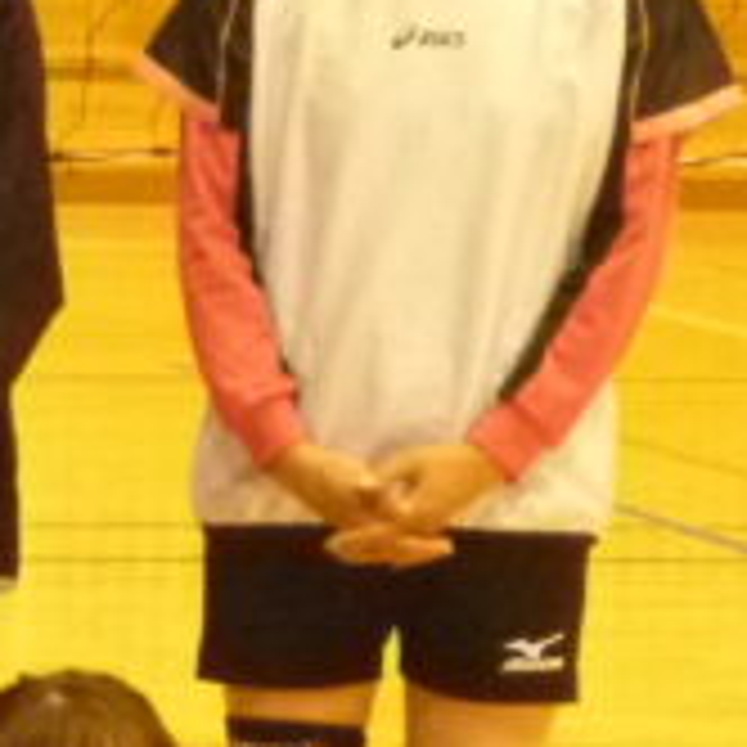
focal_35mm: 272
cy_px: 626
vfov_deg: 6.4
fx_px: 6641
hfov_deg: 6.1
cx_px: -1260
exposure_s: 1/40
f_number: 4
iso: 640
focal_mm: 8.9
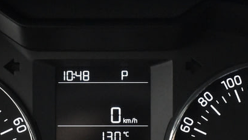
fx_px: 659
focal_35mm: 100
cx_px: 101
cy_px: 138
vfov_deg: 12.0
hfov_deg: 21.3
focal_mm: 29
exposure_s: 1/50
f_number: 4.2
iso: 5600
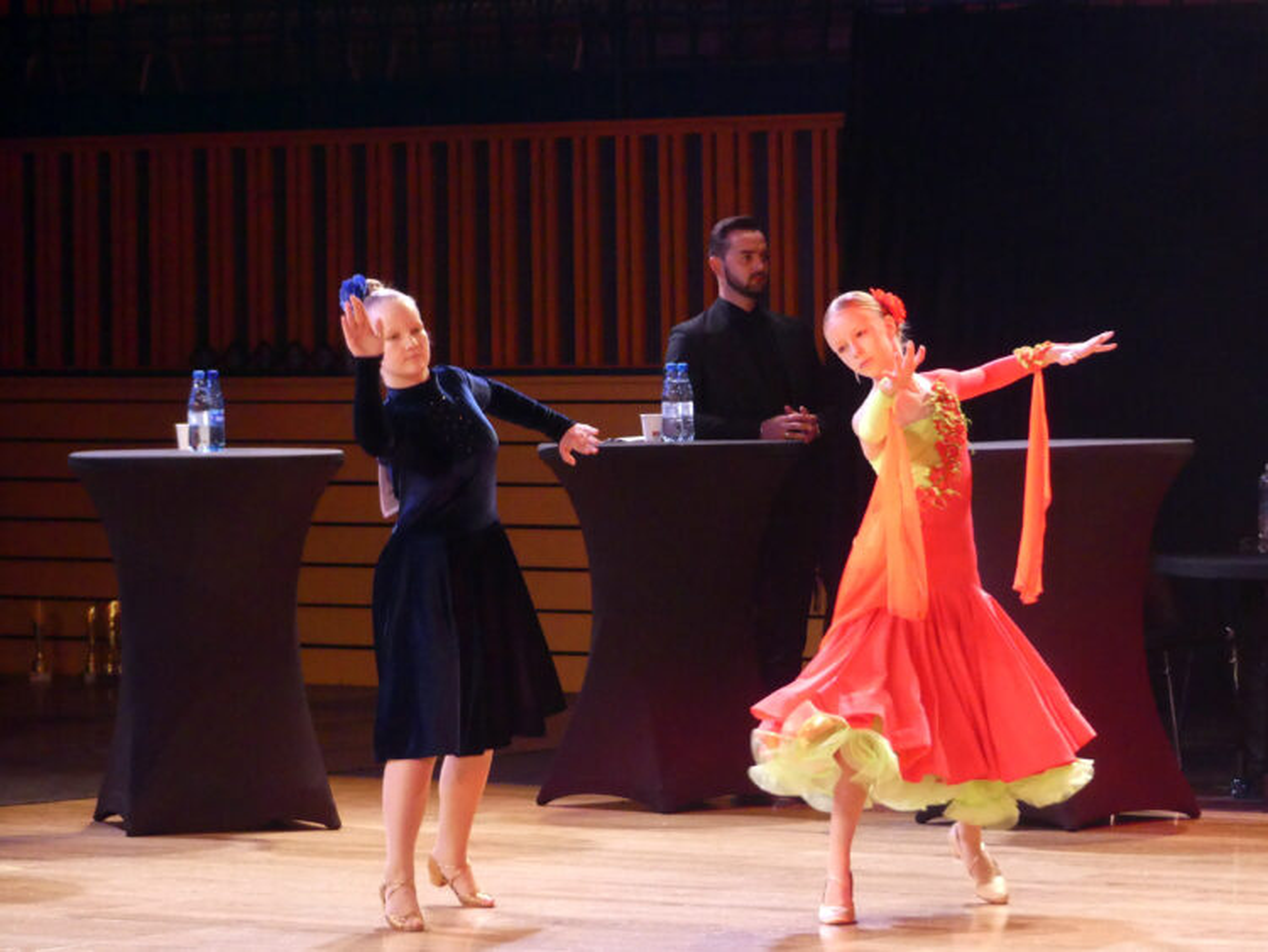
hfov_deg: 11.1
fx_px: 6522
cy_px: 476
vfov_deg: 8.3
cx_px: 634
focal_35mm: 178
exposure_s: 1/80
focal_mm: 32
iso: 800
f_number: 2.8
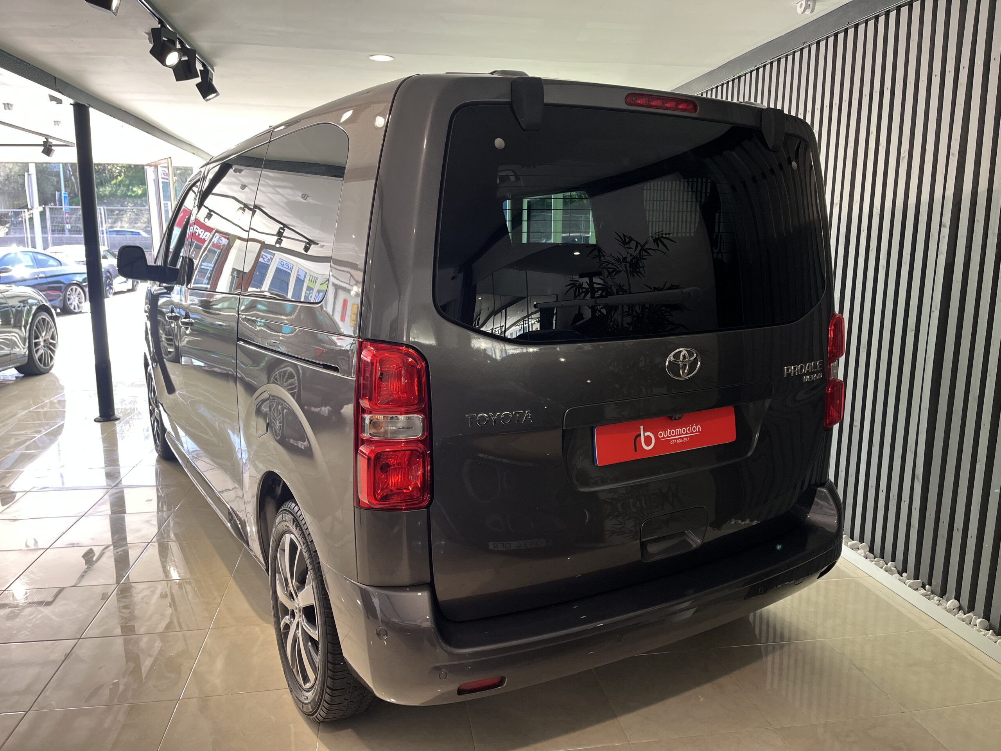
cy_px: 376
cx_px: 500
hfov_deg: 67.3
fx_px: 752
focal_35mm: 26
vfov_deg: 53.1
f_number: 1.6
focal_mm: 5.1
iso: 80
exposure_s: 1/121
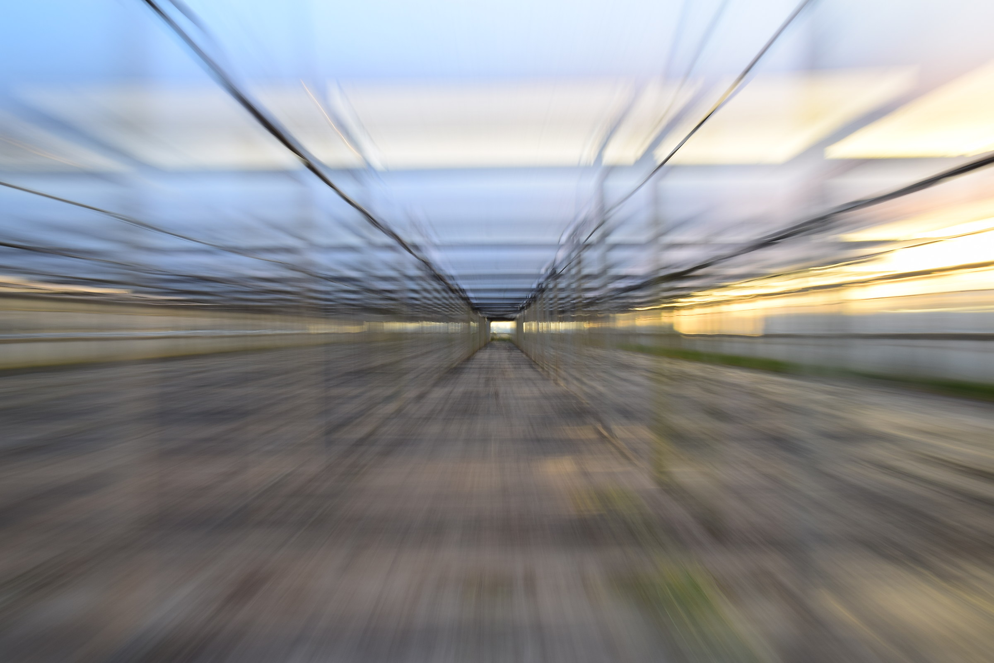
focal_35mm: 27
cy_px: 332
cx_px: 497
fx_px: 746
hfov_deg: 67.4
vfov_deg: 47.9
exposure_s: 1/4
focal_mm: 18
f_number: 22
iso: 100
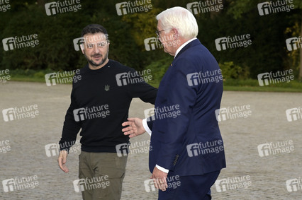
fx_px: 1064
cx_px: 144
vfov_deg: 10.8
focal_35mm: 127
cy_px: 95
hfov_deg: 16.2
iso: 1000
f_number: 8
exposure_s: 1/250
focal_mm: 120
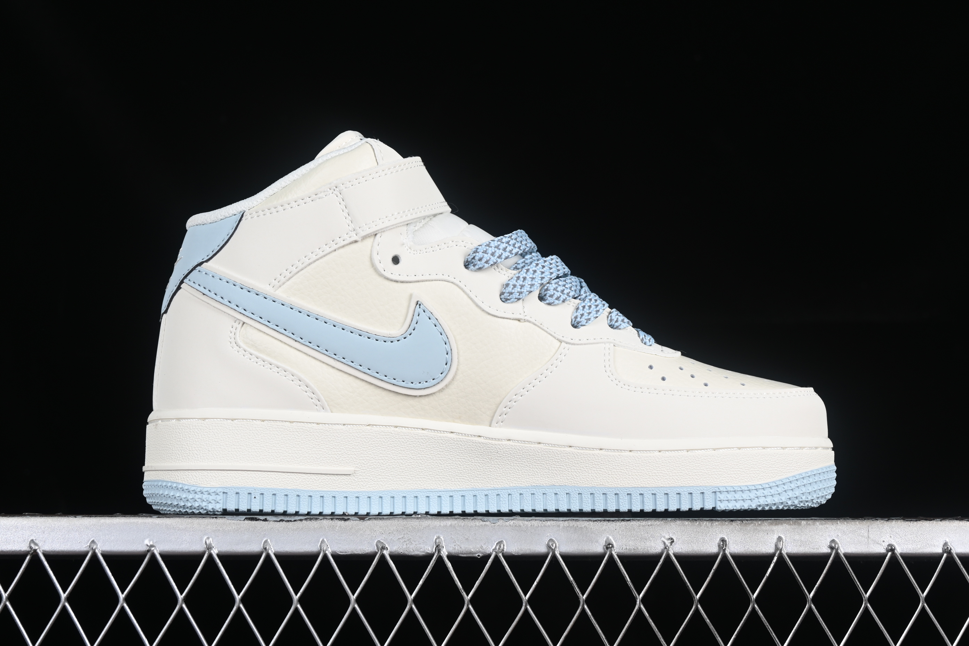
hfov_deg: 27.0
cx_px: 484
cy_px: 323
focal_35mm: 75
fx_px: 2019
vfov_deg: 18.2
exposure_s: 1/100
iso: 160
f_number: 8
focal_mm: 50
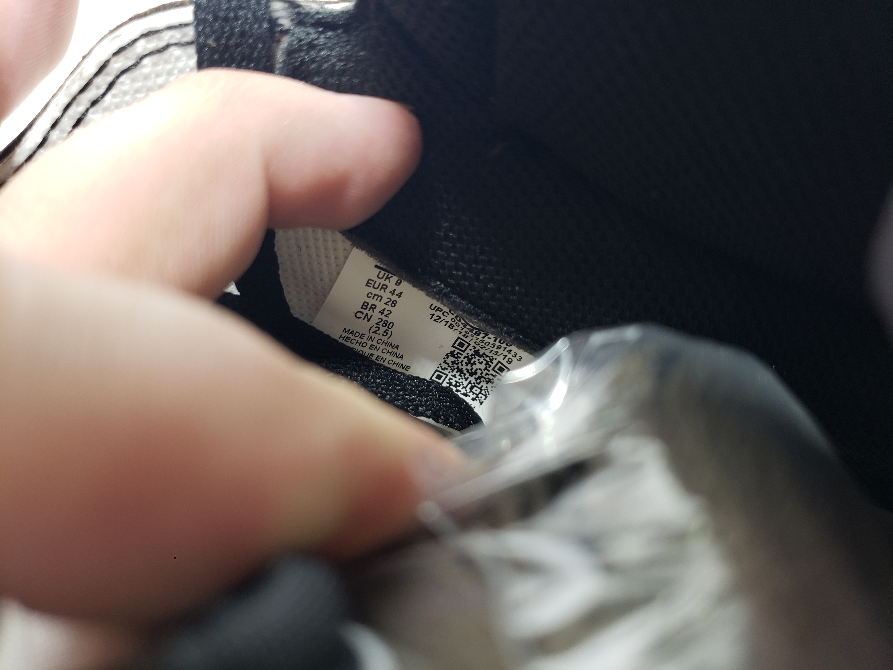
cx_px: 446
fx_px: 671
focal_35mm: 26
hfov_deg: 67.3
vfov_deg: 53.1
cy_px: 335
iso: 80
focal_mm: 4.3
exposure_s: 1/50
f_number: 1.5
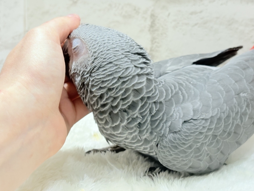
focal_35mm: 52
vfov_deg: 28.0
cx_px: 127
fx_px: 382
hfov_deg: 36.8
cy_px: 96
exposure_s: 1/192
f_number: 1.6
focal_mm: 5.96
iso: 100
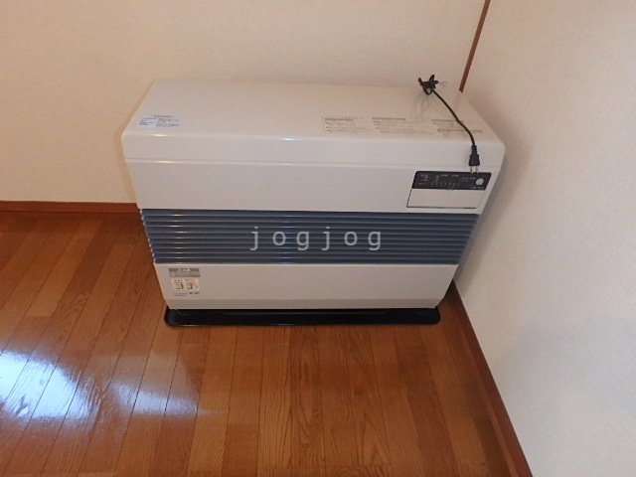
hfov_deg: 79.0
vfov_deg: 63.4
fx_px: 386
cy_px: 238
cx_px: 318
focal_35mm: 21
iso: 400
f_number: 3.5
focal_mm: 3.7
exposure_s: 1/30
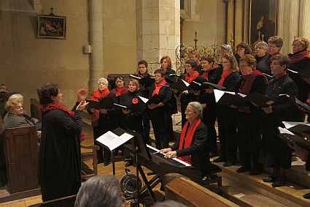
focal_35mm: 40
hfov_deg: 47.9
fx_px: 349
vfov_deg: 33.0
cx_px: 155
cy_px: 104
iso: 1600
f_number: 4
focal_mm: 27
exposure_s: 1/20
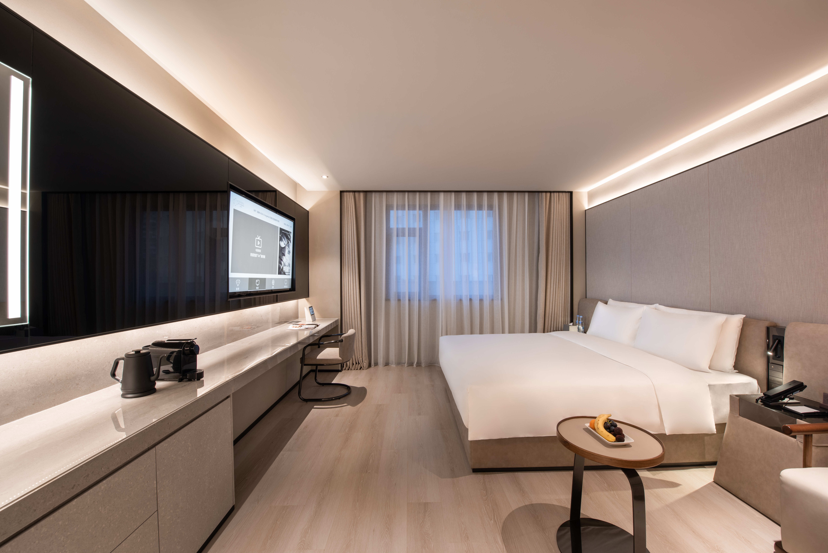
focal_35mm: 14
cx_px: 414
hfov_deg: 104.2
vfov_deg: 81.2
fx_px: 322
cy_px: 276
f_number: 10
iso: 100
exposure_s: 2
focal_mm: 14
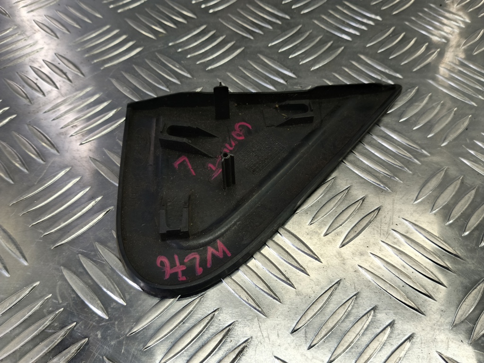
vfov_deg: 58.9
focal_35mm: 23
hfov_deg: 73.9
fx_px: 322
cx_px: 242
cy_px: 182
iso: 93
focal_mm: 4.11
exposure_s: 1/25
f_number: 1.6
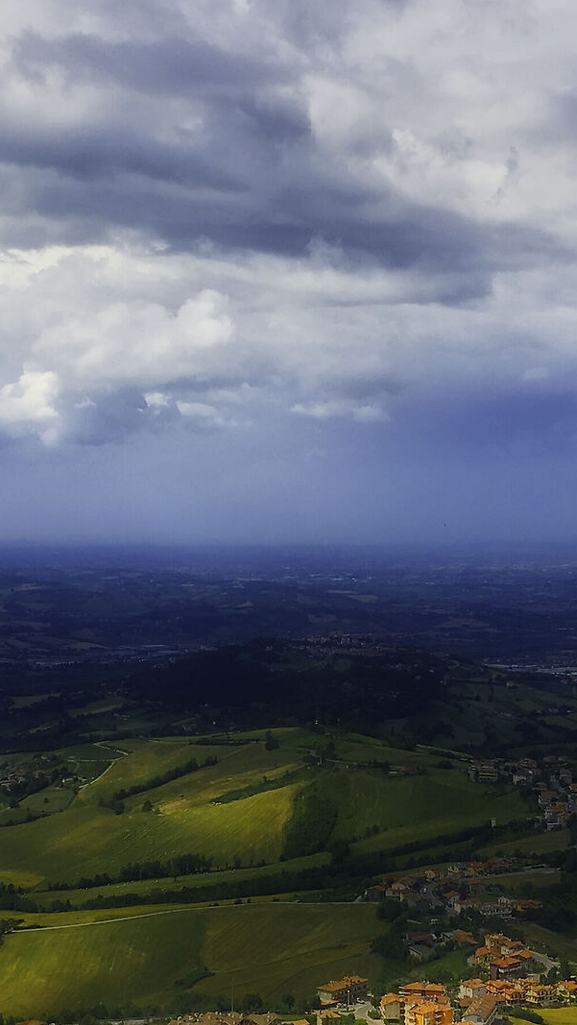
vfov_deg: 29.7
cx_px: 258
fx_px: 1931
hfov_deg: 17.0
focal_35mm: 71
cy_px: 452
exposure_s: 1/3077
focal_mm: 4.15
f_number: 2.2
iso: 25
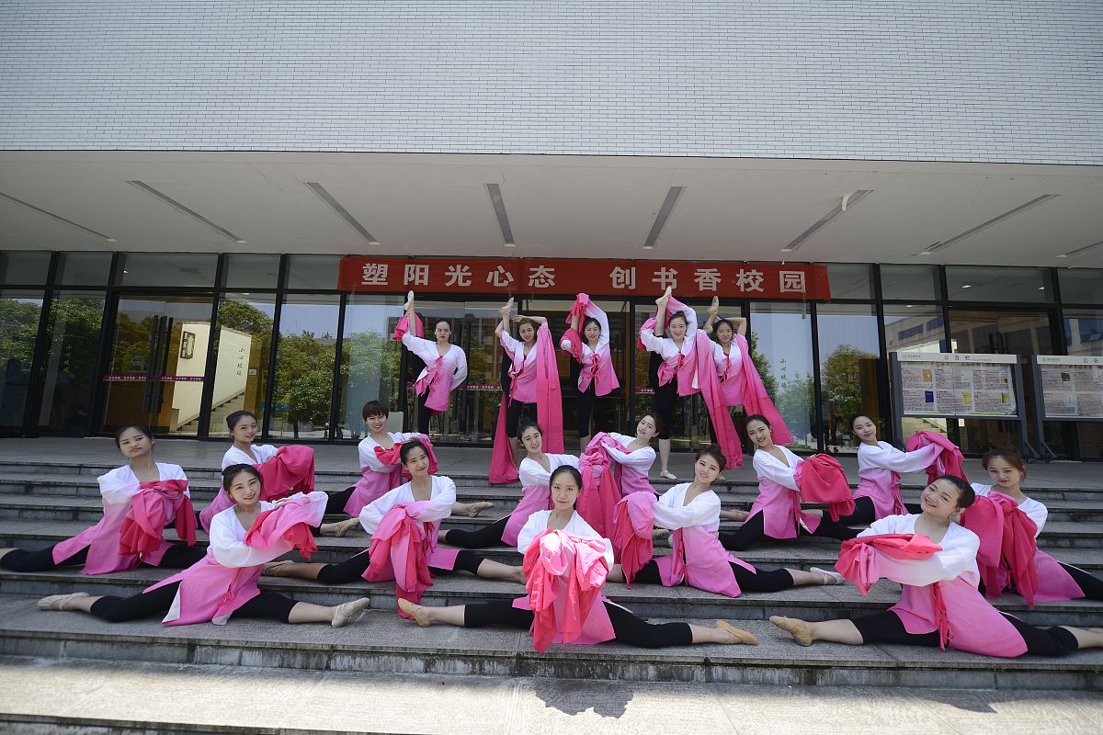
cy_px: 368
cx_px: 552
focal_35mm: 14
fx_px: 429
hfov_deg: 104.3
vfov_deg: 81.2
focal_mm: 14
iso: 125
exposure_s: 1/1000
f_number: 4
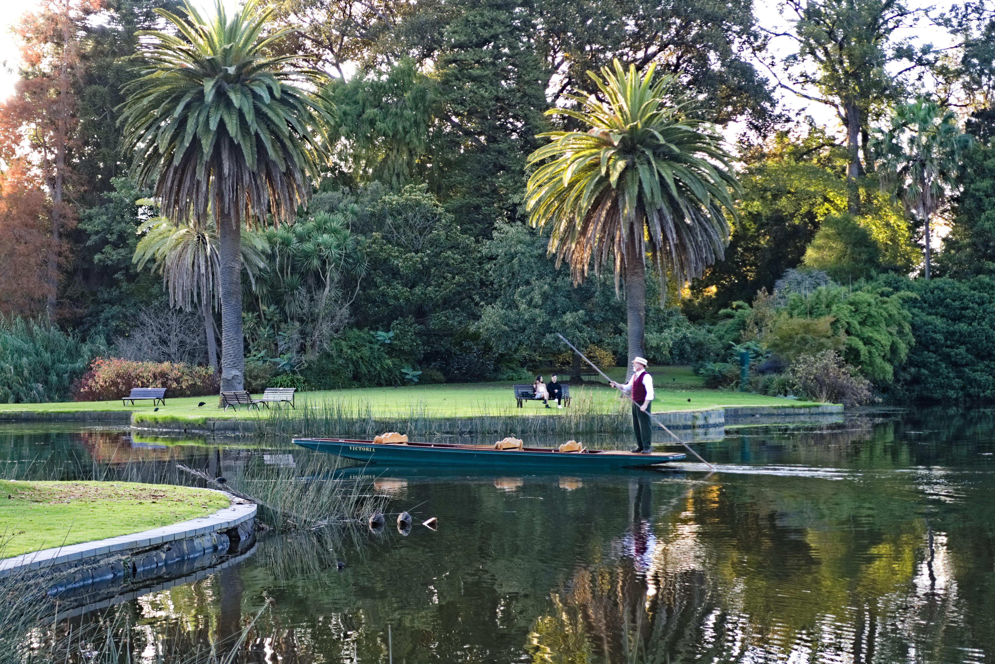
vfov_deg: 21.6
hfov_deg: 31.9
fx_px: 1742
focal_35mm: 63
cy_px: 332
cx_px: 498
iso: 250
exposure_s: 1/80
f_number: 2.8
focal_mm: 22.95
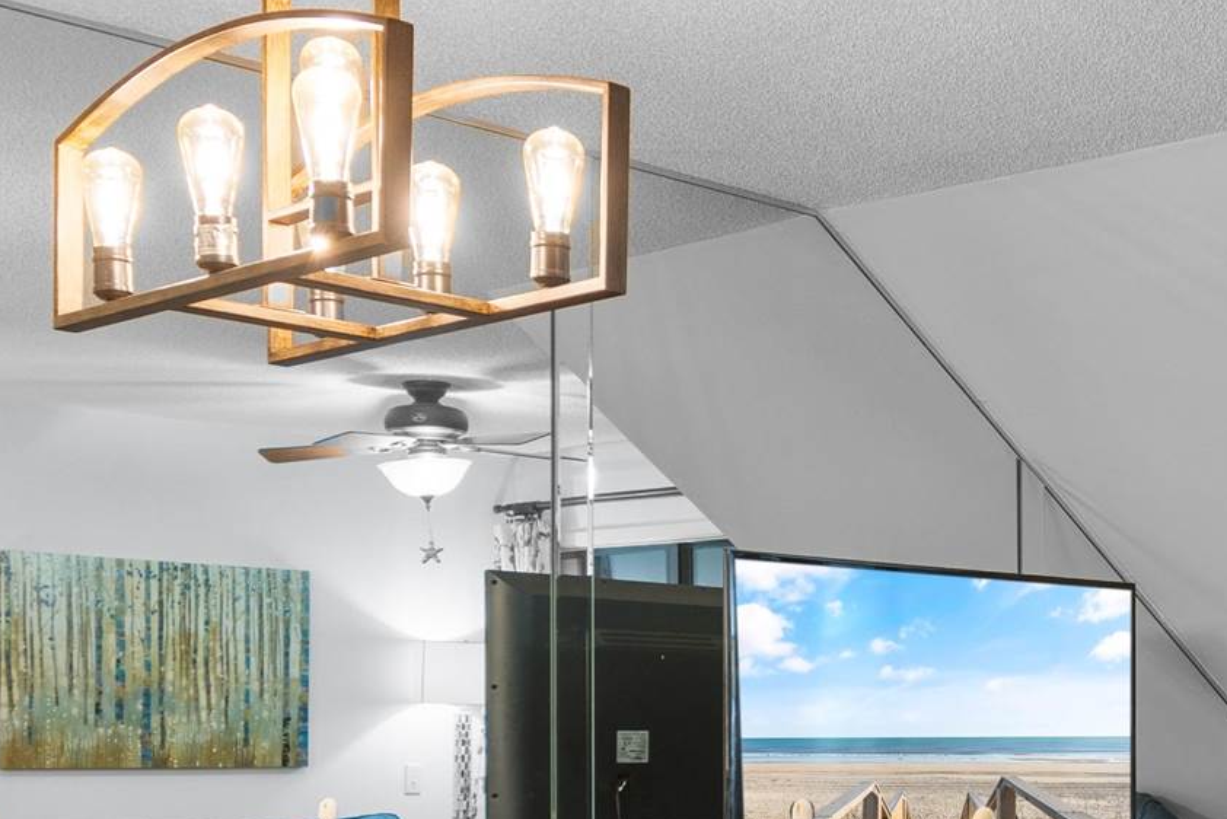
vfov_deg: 21.5
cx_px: 991
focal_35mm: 62
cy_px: 710
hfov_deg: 31.5
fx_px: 2114
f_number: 4.8
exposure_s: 3
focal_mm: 11.5
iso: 100
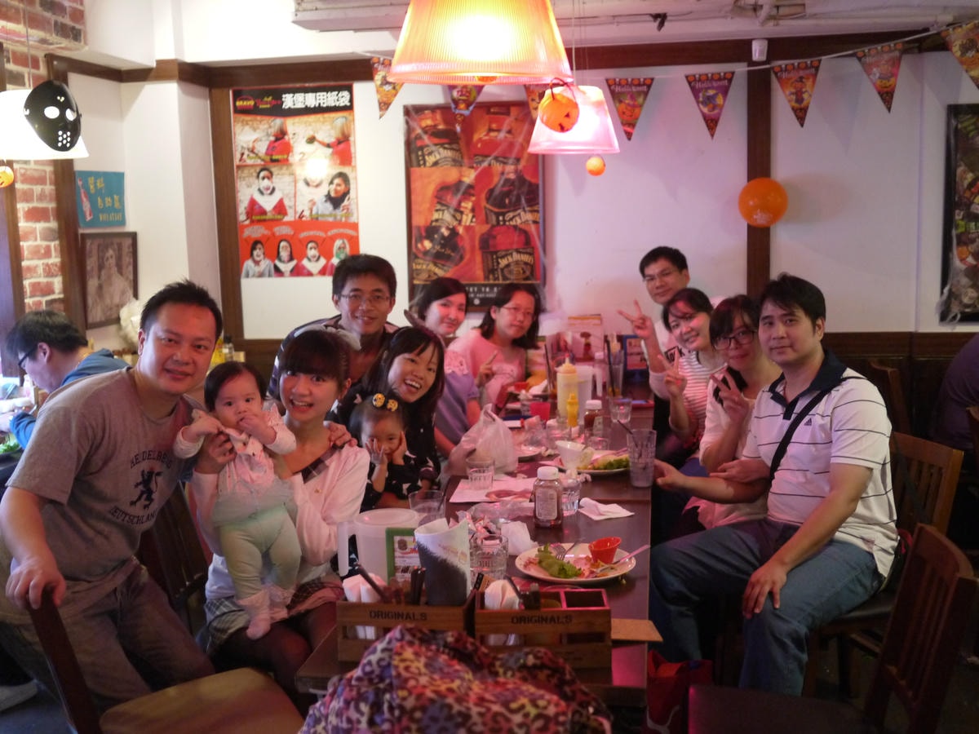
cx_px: 490
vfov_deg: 36.0
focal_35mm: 40
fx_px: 1131
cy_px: 367
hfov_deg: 46.8
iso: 800
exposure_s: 1/50
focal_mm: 20
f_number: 1.7
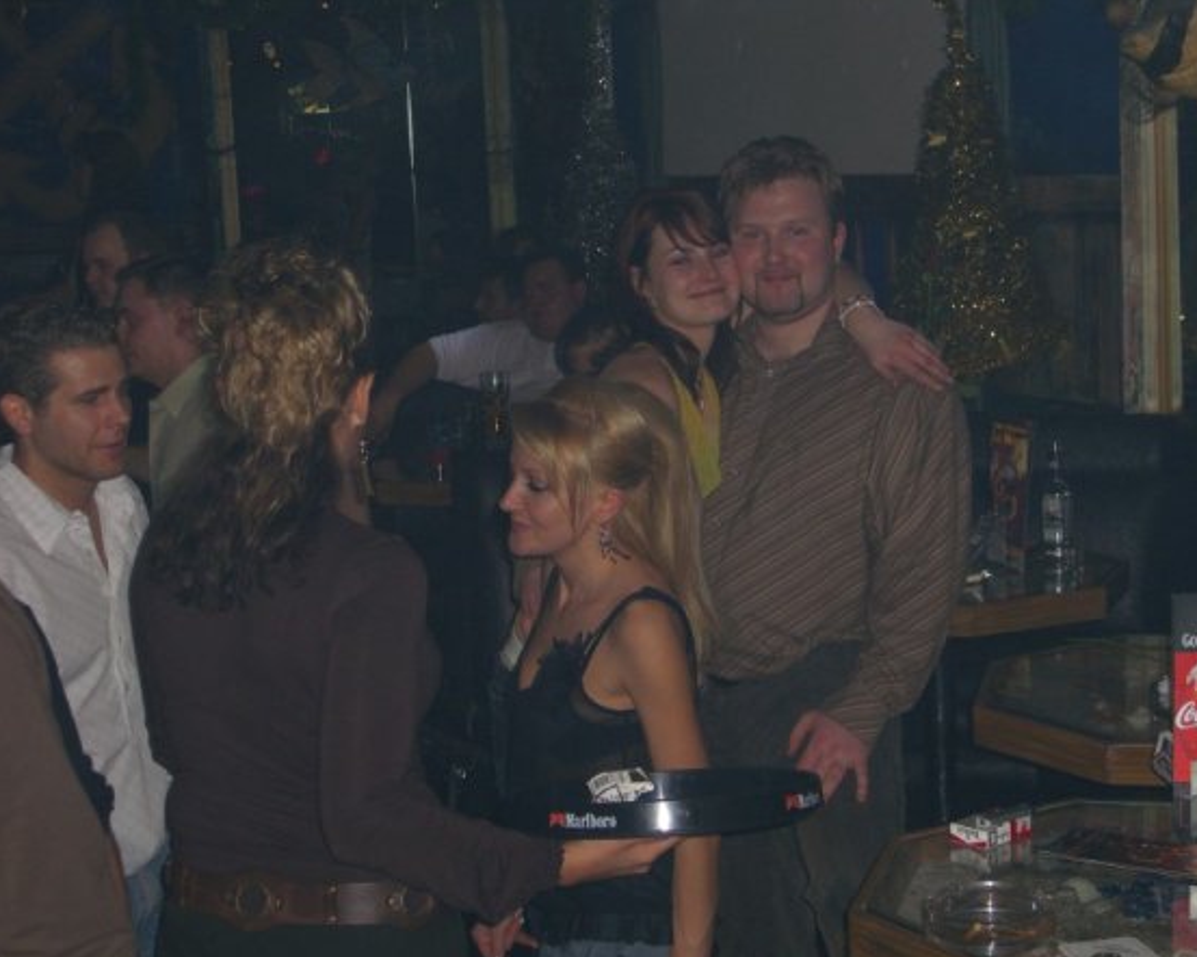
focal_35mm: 72
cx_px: 608
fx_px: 2550
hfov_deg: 26.4
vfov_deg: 21.3
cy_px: 483
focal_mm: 14.2
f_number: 4
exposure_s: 1/60
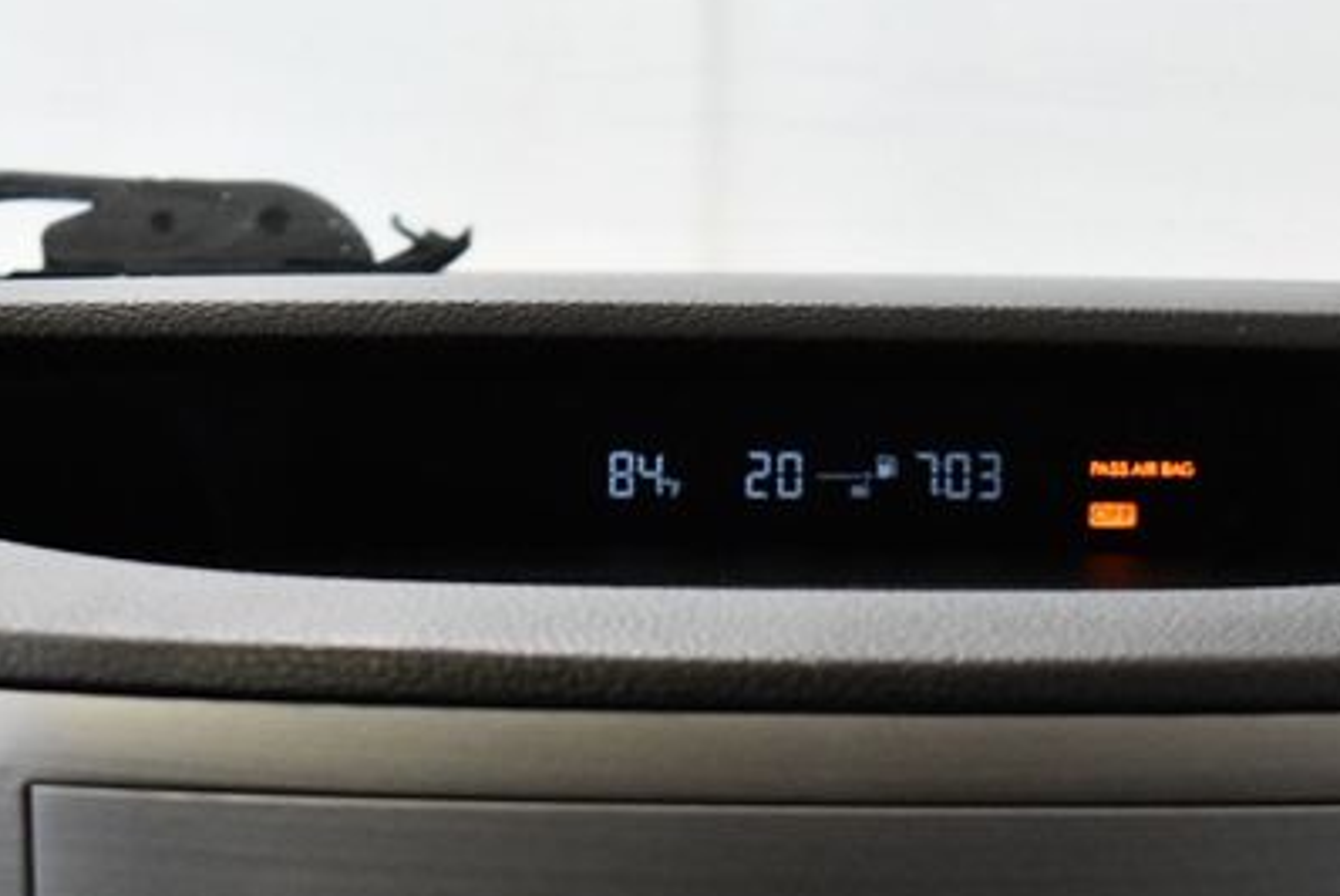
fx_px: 6593
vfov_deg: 7.8
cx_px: 825
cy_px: 482
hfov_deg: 11.6
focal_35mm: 177
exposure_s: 1/125
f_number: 5.6
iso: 3200
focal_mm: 55
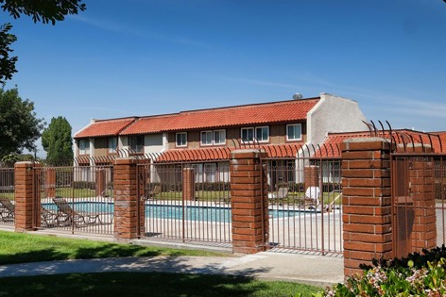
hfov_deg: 45.9
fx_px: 520
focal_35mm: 42
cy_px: 139
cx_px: 162
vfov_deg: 31.9
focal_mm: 20.9
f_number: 5.6
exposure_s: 1/950
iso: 160
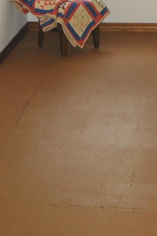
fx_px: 583
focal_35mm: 89
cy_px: -30
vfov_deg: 21.6
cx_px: 98
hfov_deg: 15.3
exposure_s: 1/60
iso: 400
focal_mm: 24
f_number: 5.6
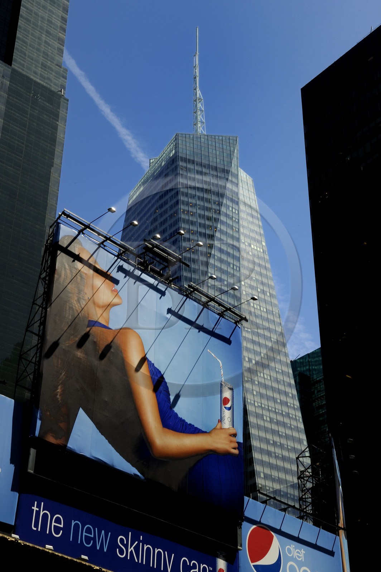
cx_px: 190
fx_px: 875
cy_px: 286
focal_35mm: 55
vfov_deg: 36.3
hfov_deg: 24.6
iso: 400
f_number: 18
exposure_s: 1/200
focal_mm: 55
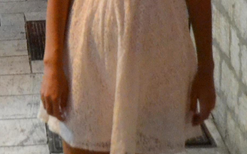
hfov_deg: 17.9
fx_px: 754
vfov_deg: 11.2
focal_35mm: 112
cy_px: -87
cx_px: -29
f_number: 3.5
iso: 3200
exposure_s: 1/30
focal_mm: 18
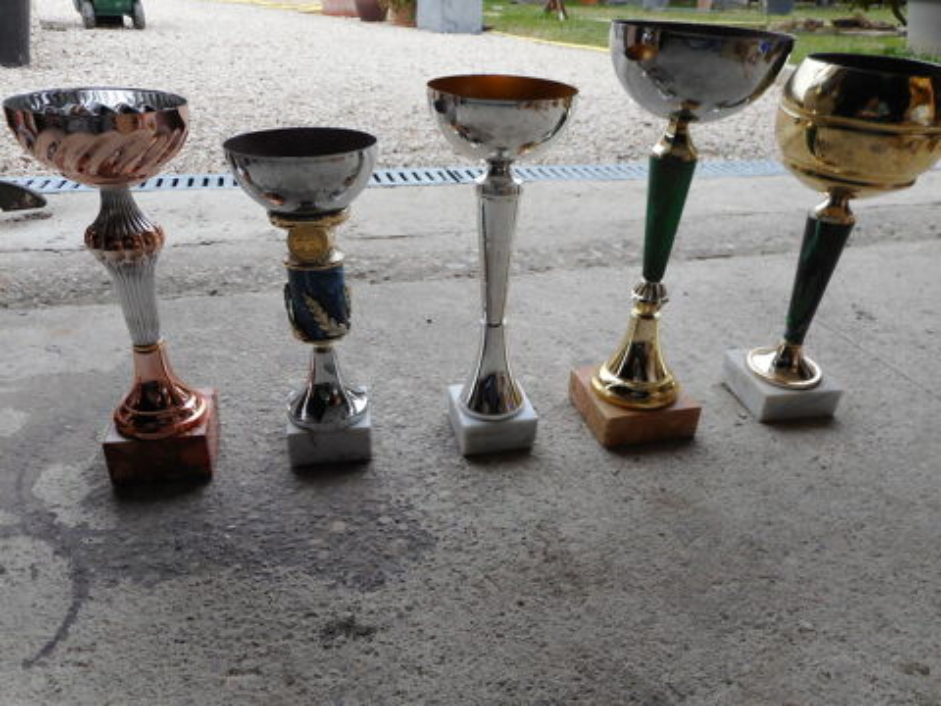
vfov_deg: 54.9
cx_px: 470
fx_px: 680
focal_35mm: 25
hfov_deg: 69.4
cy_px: 353
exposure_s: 1/30
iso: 80
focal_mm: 4.5
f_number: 3.7
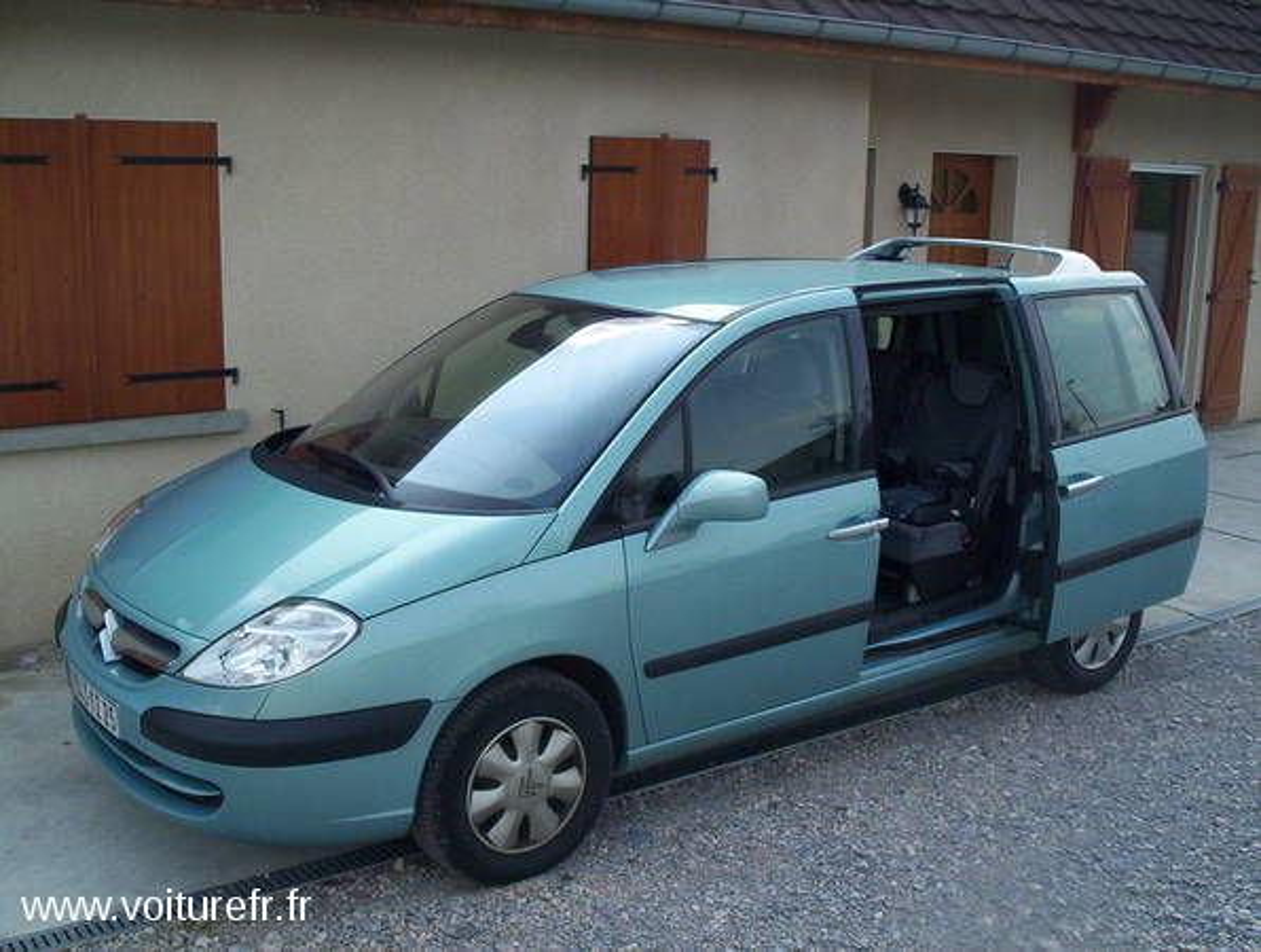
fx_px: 1388
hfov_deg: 48.9
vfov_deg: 37.9
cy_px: 476
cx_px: 630
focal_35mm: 38
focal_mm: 4.99
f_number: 4.5
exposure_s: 1/341
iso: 100
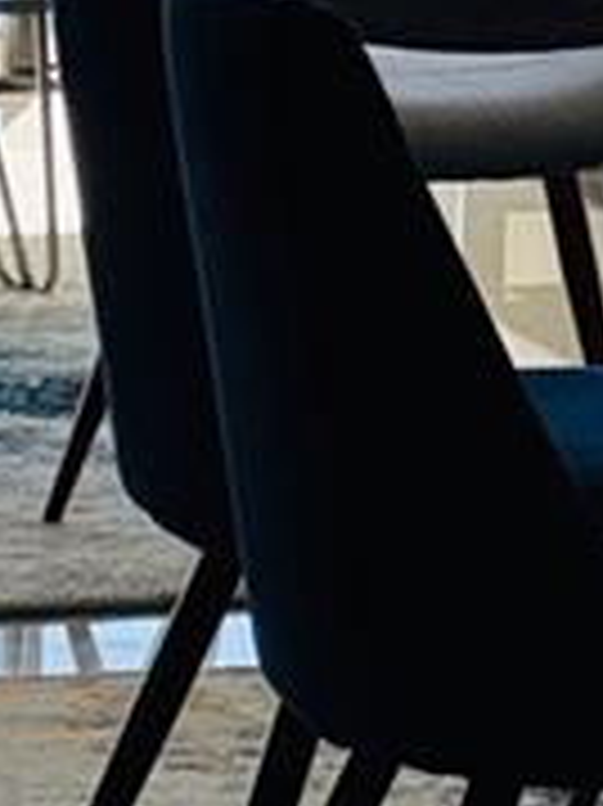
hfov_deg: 4.5
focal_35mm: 322
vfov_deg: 6.1
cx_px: -738
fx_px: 7488
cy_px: 774
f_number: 1.78
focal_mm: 6.76
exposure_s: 1/1076
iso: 64
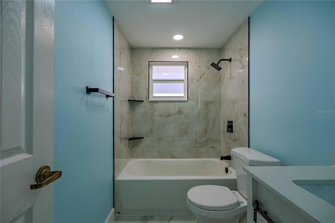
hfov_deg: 95.0
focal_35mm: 16
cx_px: 168
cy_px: 112
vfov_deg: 72.1
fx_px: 154
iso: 320
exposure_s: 1/80
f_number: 8
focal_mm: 16.5
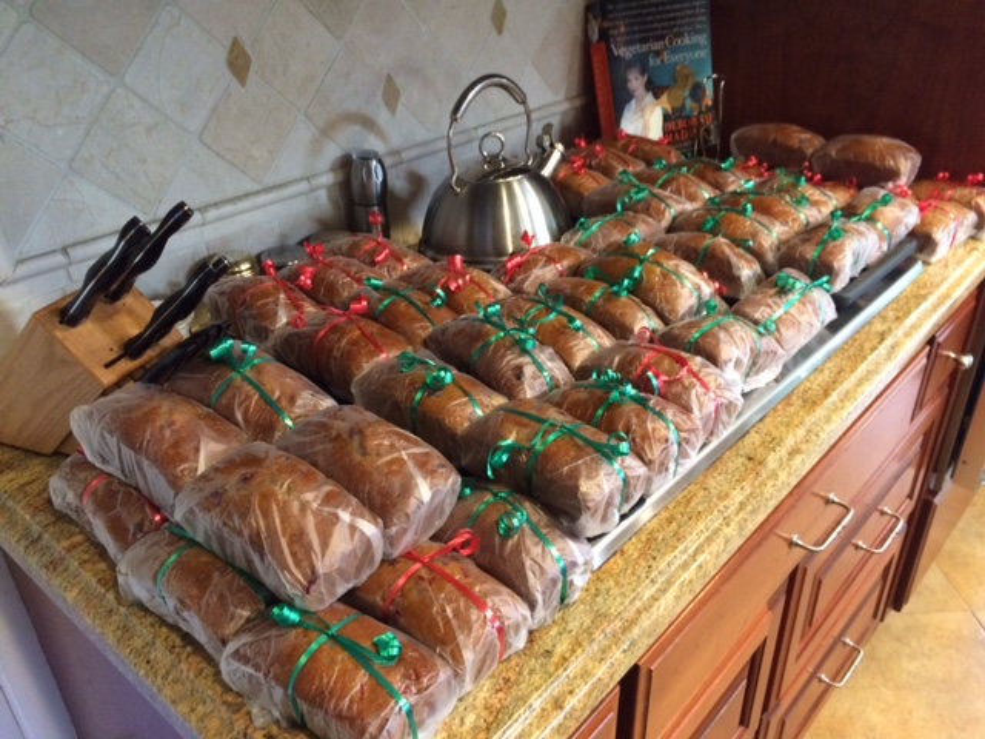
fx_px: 825
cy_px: 370
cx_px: 492
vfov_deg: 48.2
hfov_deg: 61.7
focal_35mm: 29
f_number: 2.2
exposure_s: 1/24
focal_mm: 4.15
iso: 320
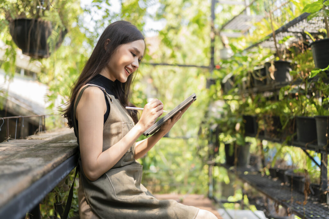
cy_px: 110
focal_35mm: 35
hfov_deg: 54.4
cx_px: 164
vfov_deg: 37.9
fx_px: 320
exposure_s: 1/1000
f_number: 1.4
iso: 250
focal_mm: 35
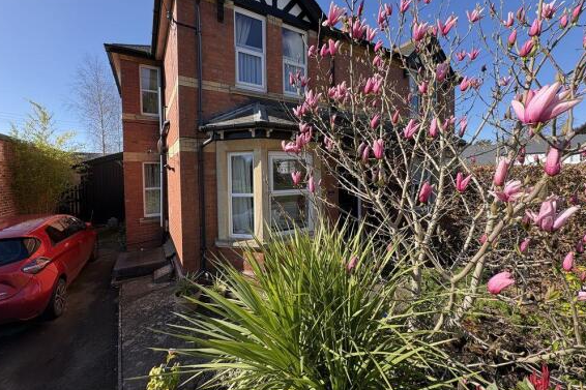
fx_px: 244
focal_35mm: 15
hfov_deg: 100.4
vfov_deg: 77.2
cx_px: 288
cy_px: 179
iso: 40
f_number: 2.2
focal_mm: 2.22
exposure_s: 1/615
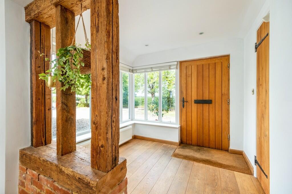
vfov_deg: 77.3
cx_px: 146
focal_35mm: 15
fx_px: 122
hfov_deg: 100.4
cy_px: 97
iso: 160
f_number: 7.1
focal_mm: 9.9
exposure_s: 1/30
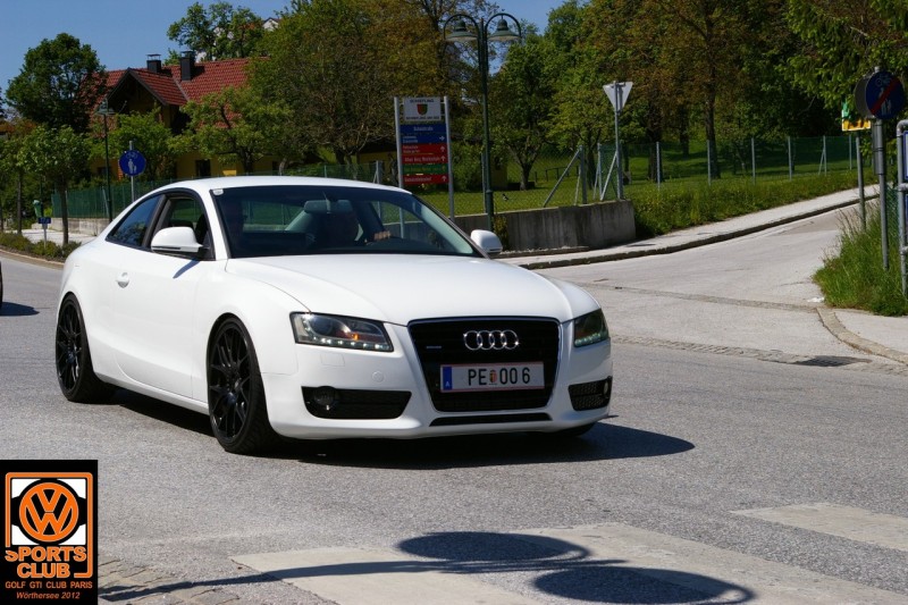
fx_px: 1702
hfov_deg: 29.9
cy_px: 302
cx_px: 454
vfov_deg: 20.2
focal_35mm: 68
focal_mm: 45
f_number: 11
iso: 200
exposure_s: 1/350
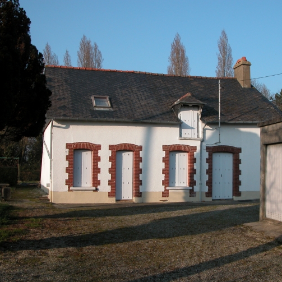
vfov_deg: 40.0
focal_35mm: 42
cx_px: 172
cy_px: 142
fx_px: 387
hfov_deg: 39.8
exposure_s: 1/319
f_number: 5.6
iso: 100
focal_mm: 8.9
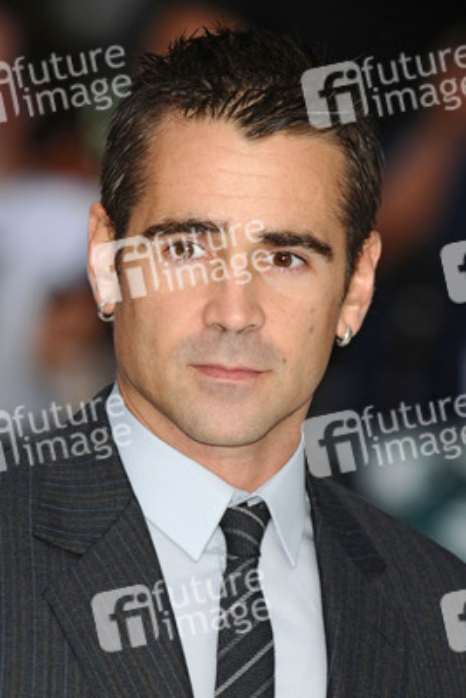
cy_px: 349
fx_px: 5820
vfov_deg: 6.9
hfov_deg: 4.6
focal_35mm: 300
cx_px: 233
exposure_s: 1/160
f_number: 4
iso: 320
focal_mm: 200
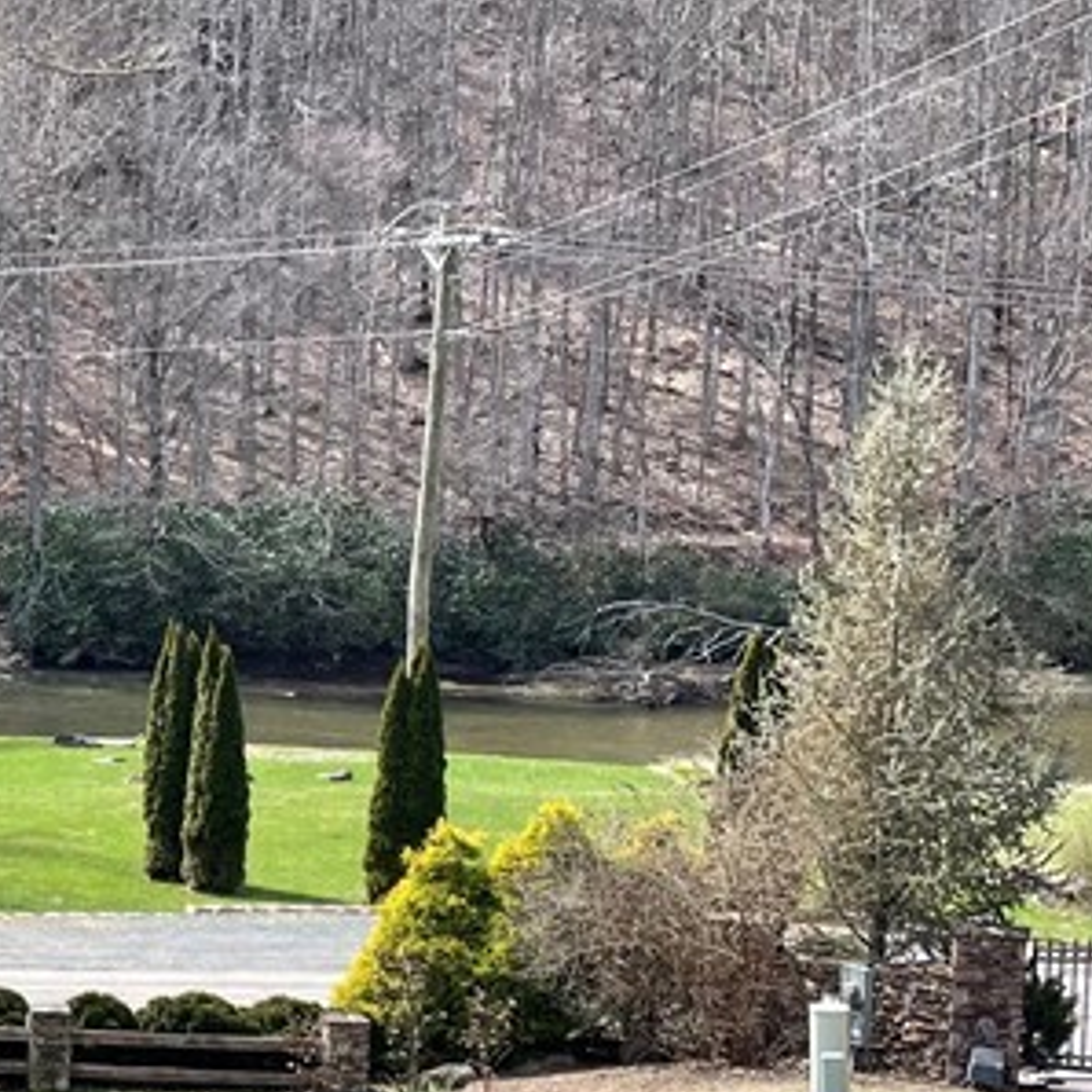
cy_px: 671
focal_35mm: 79
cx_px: -498
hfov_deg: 19.4
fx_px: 2820
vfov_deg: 21.9
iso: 32
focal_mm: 4.2
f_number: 1.6
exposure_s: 1/924
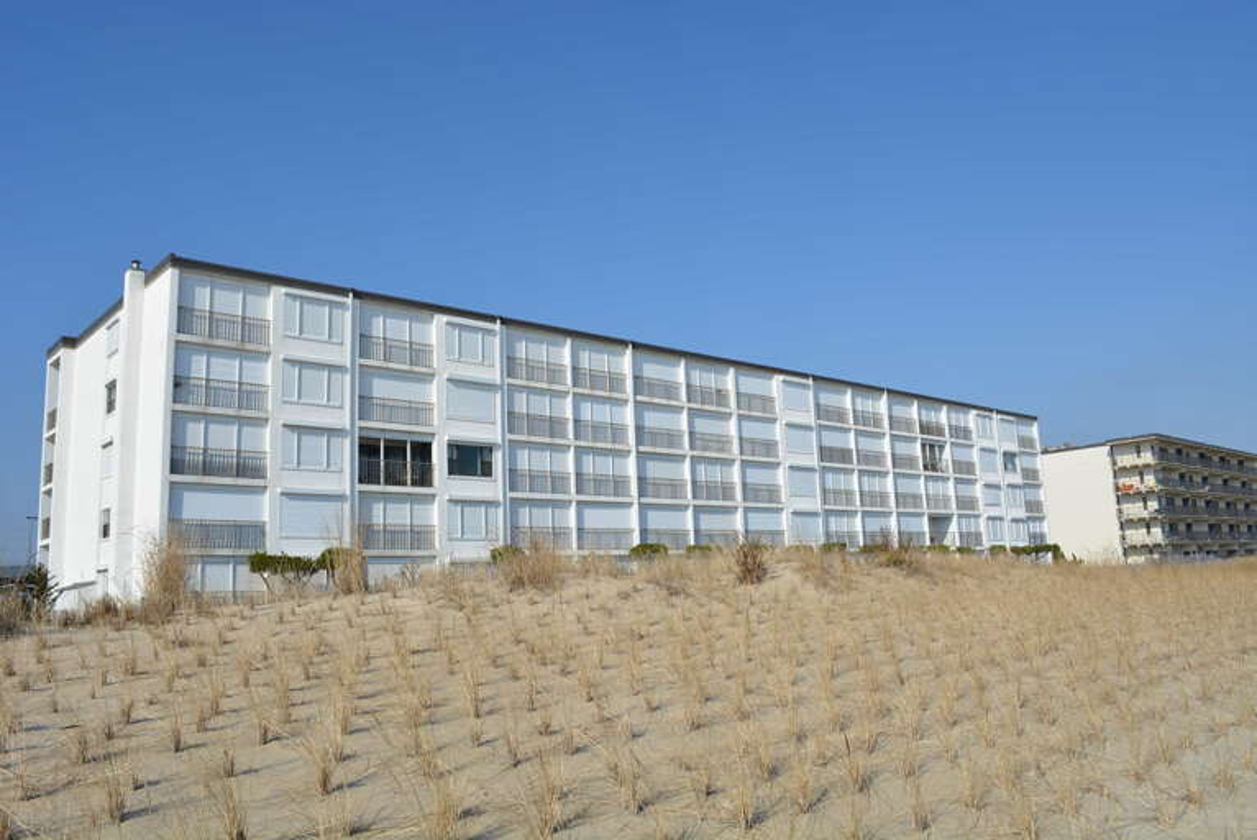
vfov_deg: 48.0
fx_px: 943
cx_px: 628
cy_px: 420
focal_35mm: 27
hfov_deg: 67.3
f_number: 9
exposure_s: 1/320
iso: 100
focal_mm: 18
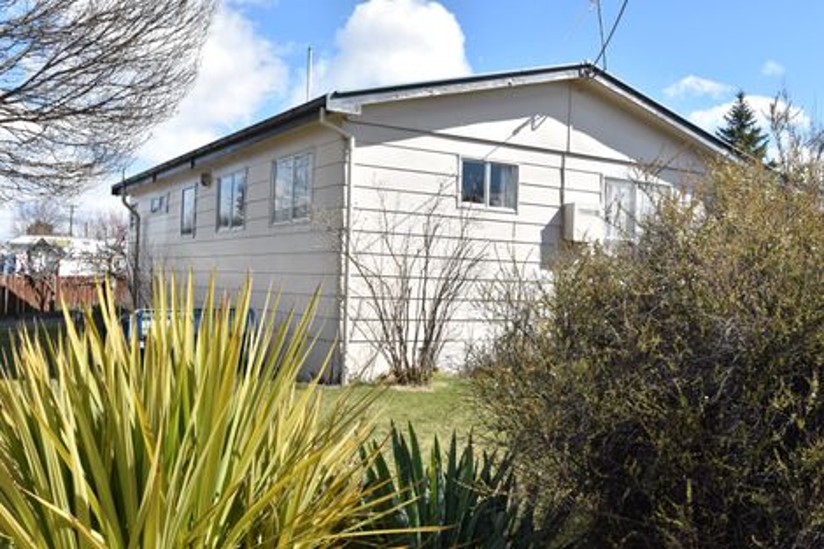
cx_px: 412
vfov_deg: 36.8
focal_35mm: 36
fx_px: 824
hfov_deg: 53.1
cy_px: 274
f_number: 9
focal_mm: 24
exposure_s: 1/320
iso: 200
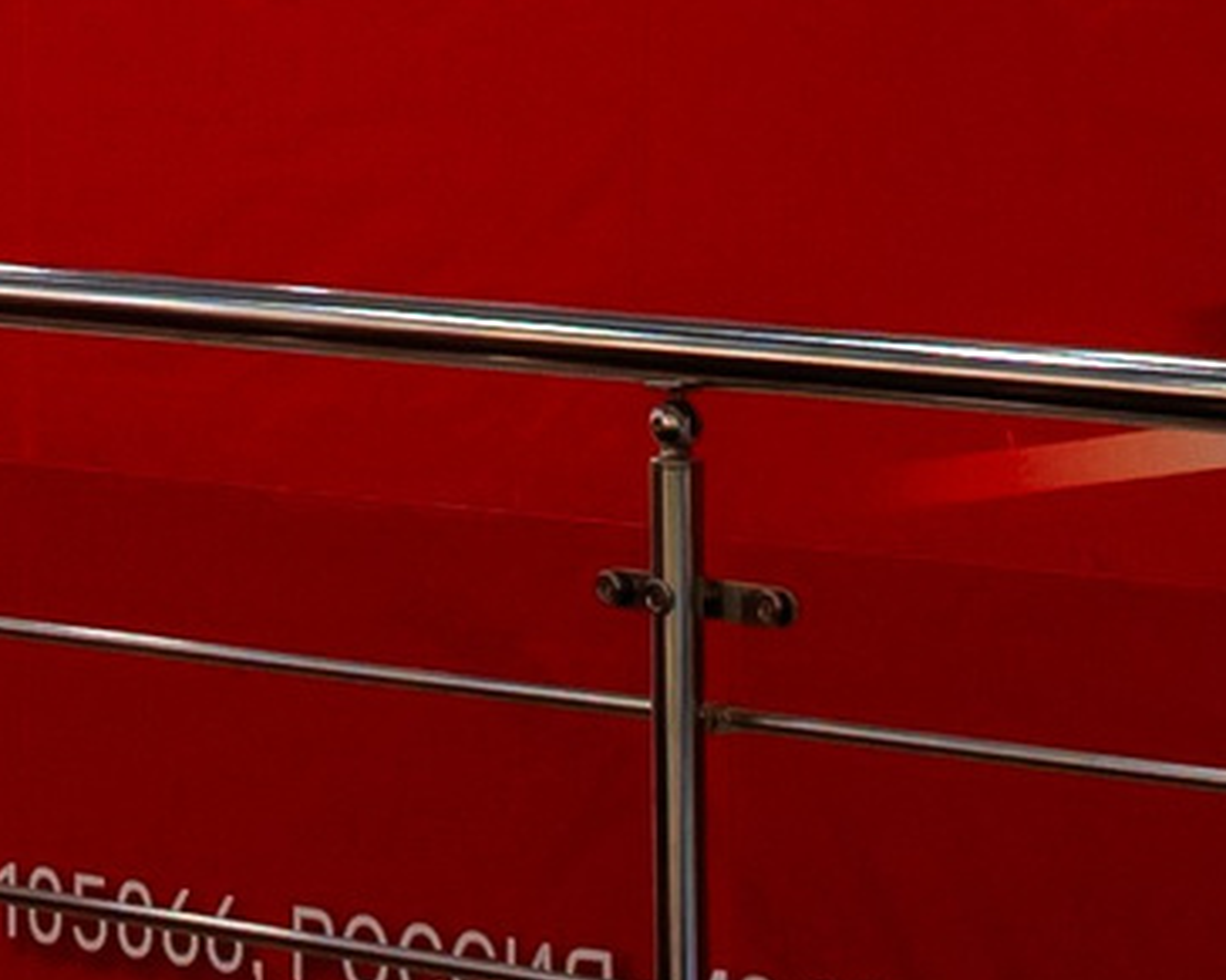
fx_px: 10048
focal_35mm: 277
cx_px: -1182
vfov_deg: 5.5
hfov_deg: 6.8
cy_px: -655
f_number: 5.6
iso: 1600
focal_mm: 28
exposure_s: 1/200
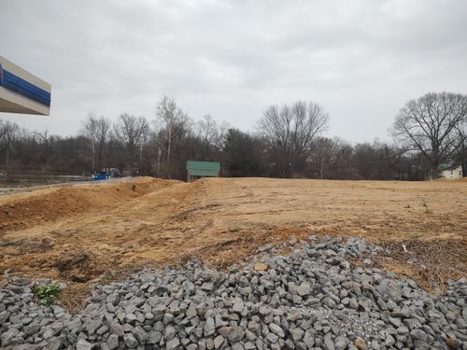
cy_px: 175
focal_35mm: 24
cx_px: 234
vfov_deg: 56.8
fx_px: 324
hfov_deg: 71.6
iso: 100
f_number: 1.9
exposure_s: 1/224
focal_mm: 5.88
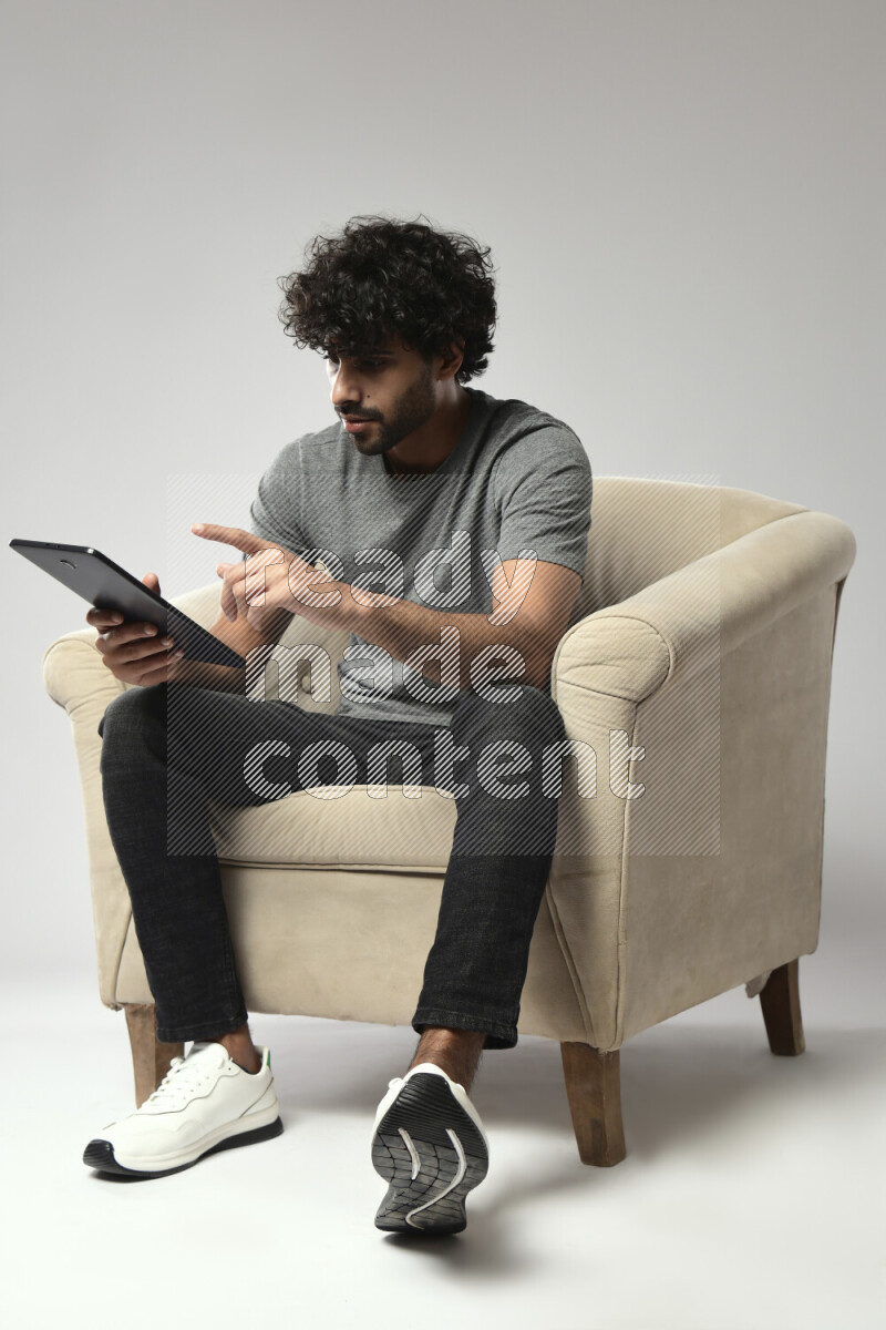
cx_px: 443
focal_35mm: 38
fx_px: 1403
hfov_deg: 35.1
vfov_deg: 50.7
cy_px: 665
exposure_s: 1/125
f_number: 5
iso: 400
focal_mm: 38
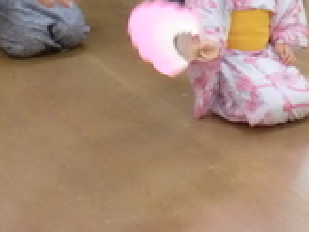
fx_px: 1027
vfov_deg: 12.1
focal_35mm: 115
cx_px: 281
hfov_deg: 16.9
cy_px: -142
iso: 400
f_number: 3.1
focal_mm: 6.3
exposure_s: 1/60
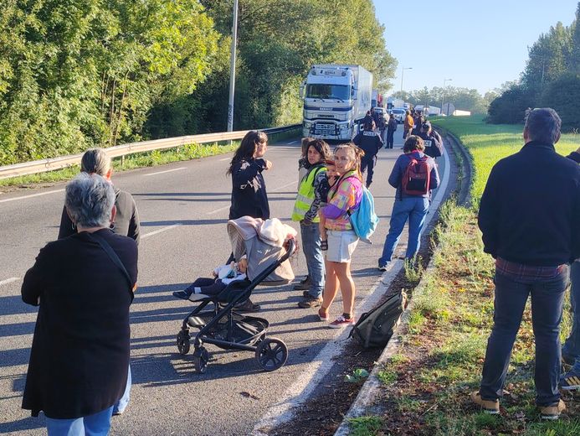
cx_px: 290
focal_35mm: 47
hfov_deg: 40.4
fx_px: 788
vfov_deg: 30.9
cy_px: 218
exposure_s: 1/432
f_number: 1.75
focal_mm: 5.25
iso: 100
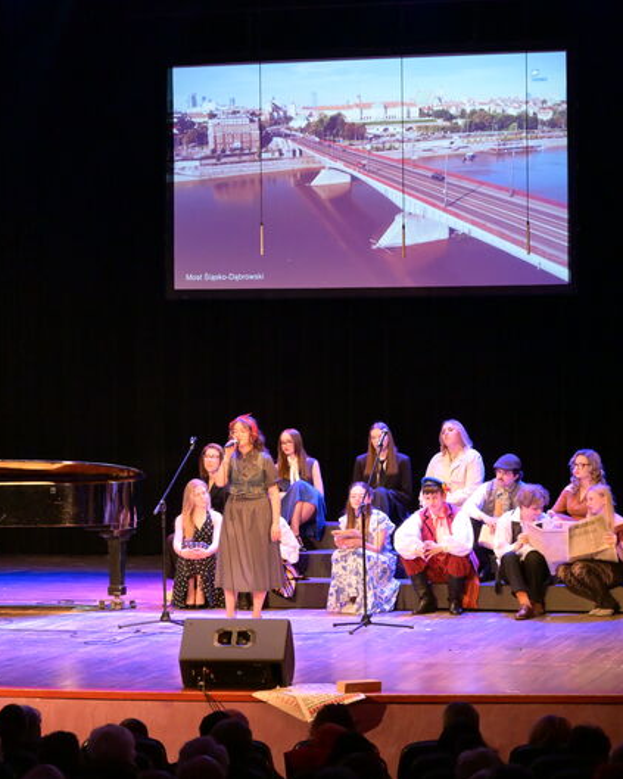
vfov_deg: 18.3
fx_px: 2421
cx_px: 155
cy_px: 391
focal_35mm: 105
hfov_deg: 14.6
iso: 9000
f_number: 6
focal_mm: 74
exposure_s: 1/80
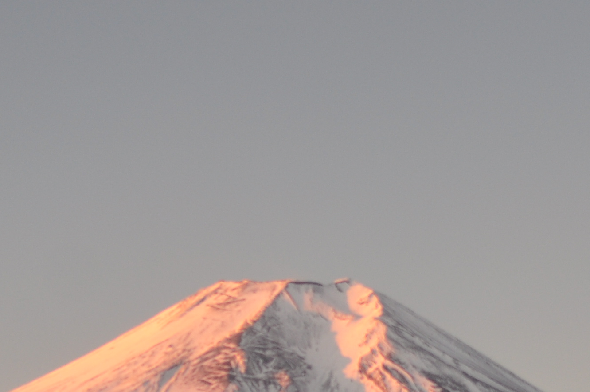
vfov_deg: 7.8
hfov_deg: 11.8
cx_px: 355
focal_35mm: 174
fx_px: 2848
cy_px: 412
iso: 200
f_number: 3.8
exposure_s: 1/30
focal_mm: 36
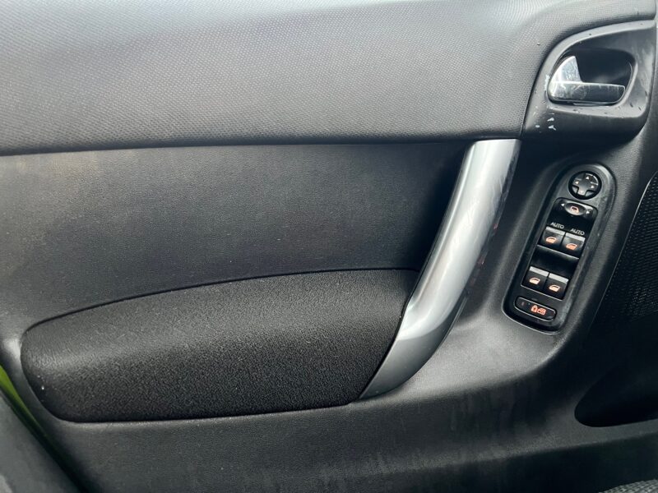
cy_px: 246
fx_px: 494
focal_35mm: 26
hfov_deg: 67.3
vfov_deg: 53.1
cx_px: 329
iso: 500
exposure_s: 1/33
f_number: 1.5
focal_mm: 5.7
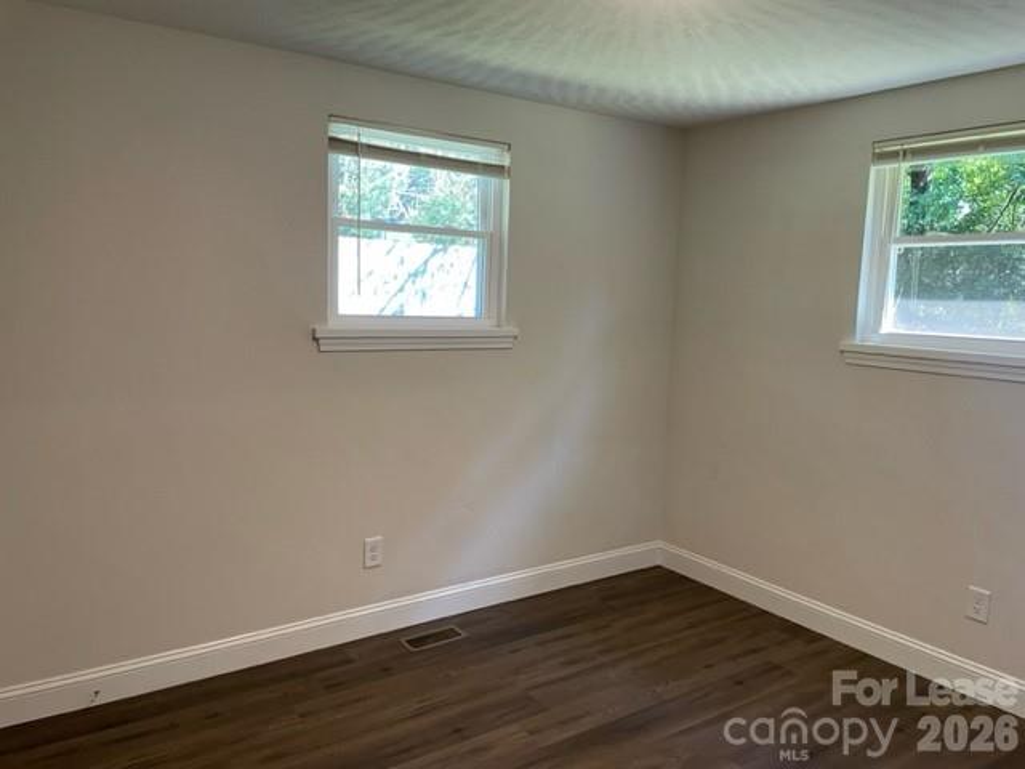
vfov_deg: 53.1
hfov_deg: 67.3
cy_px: 384
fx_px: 770
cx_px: 512
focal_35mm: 26
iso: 100
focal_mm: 4.2
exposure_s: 1/60
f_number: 1.6
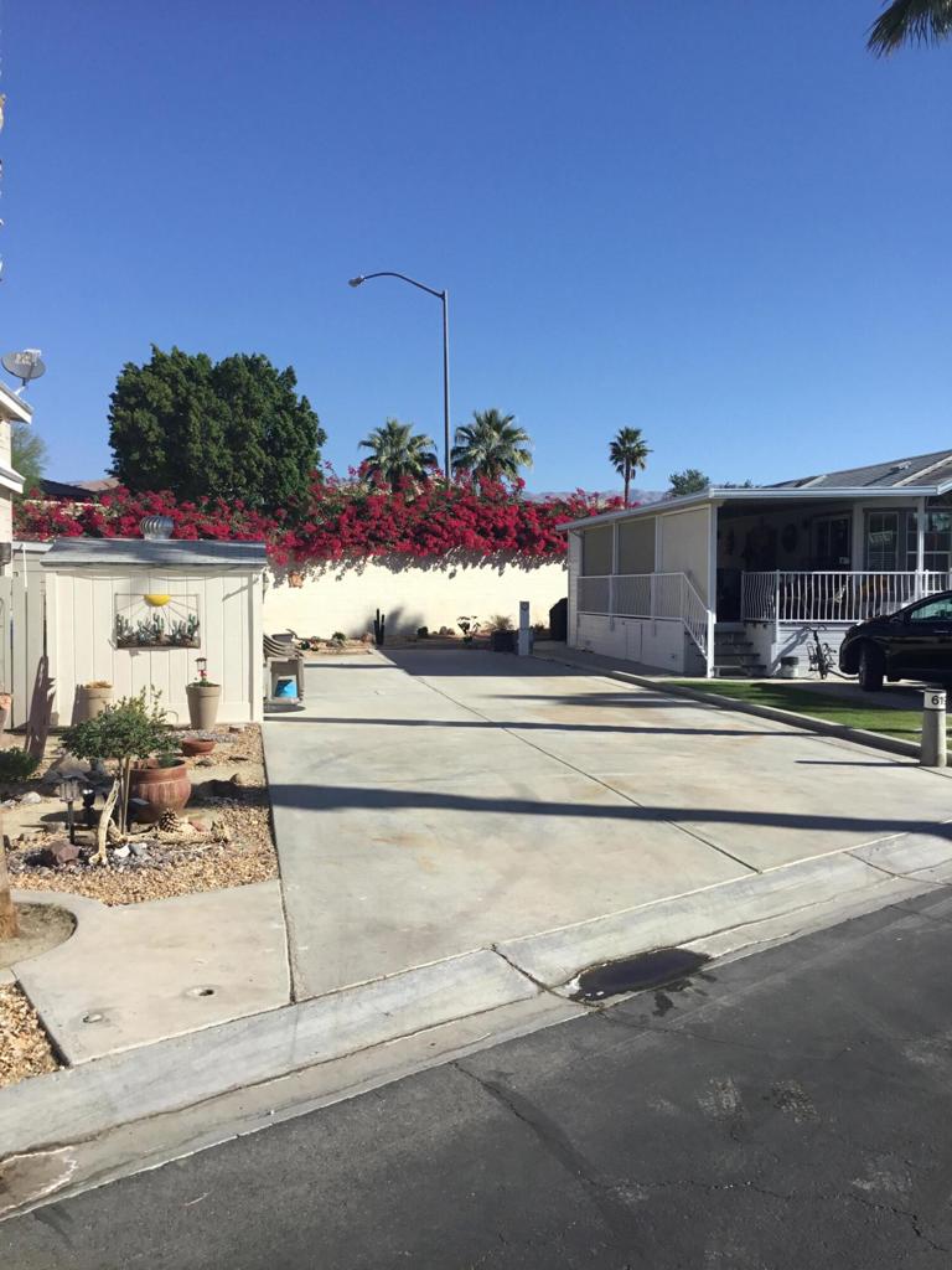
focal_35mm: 31
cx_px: 476
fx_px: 1137
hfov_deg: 45.4
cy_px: 635
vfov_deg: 58.4
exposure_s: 1/1508
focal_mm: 3.3
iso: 25
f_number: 2.4
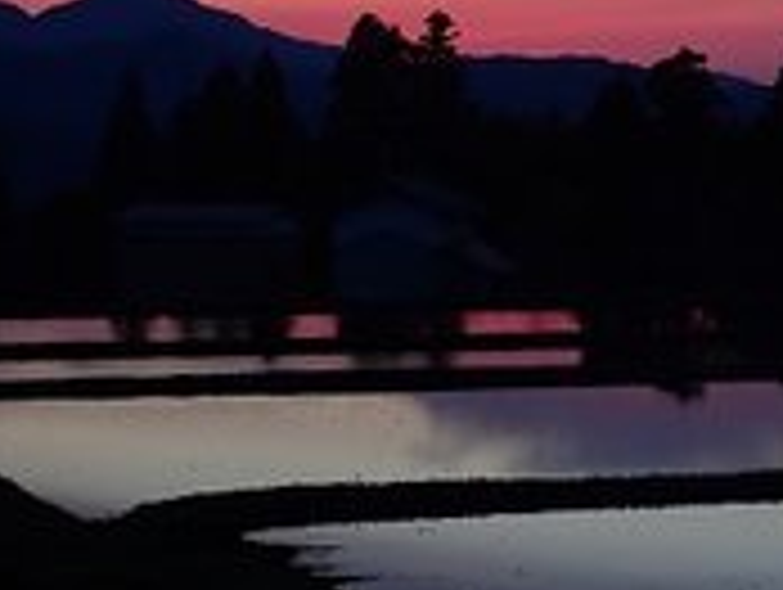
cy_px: 383
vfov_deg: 11.3
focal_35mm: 131
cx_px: 738
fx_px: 2967
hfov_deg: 14.8
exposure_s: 1/80
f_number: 3.5
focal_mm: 10.29
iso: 200
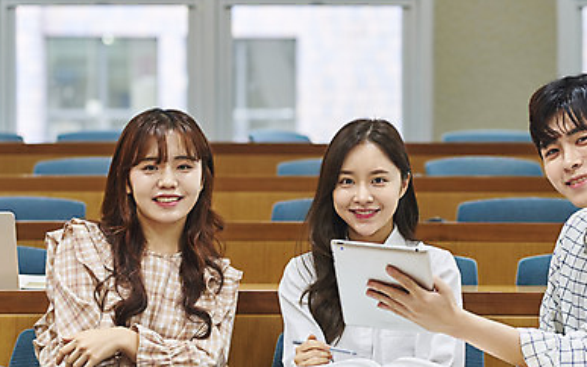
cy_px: 177
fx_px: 2144
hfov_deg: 15.6
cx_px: 362
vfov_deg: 9.8
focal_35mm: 134
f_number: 2.8
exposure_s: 1/160
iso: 1000
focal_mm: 85
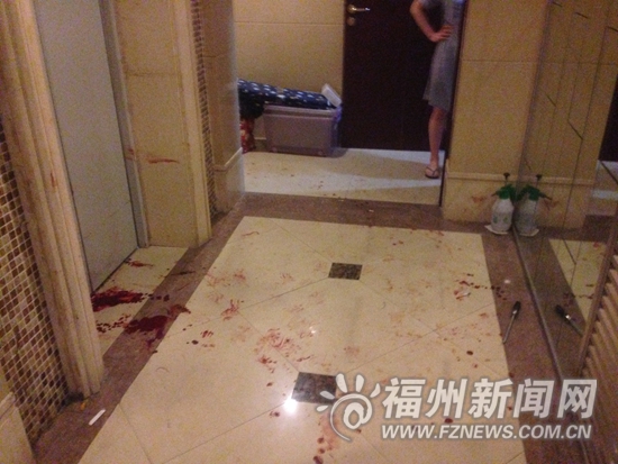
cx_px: 309
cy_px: 232
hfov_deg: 55.3
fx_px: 589
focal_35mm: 33
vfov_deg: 43.0
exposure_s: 1/15
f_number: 2.4
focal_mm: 4.12
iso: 800
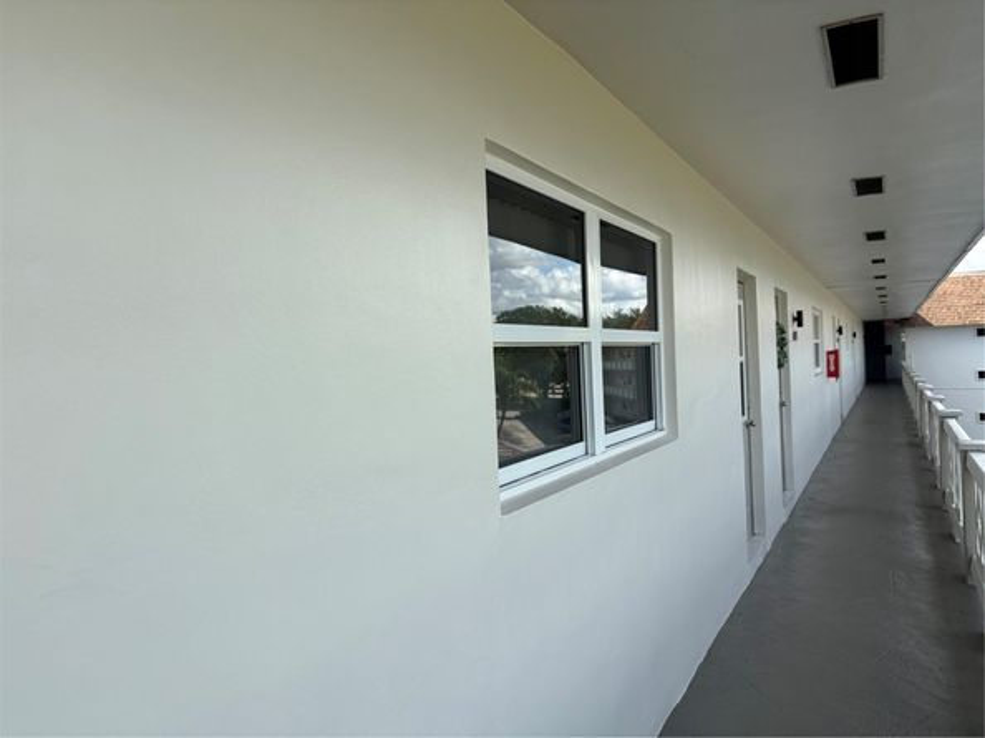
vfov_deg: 53.0
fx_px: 740
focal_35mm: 26
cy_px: 369
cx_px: 492
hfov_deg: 67.3
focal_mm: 5.96
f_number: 1.6
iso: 50
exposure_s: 1/1311
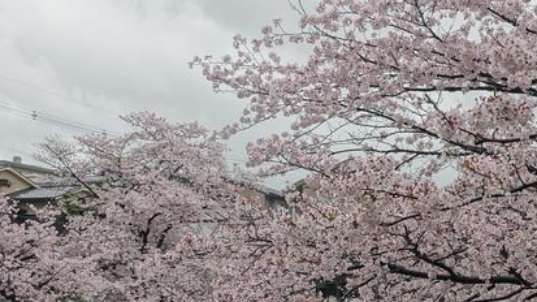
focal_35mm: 73
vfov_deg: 16.5
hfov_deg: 28.2
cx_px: 451
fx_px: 1039
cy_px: 212
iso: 125
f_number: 4
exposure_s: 1/400
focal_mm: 8.8
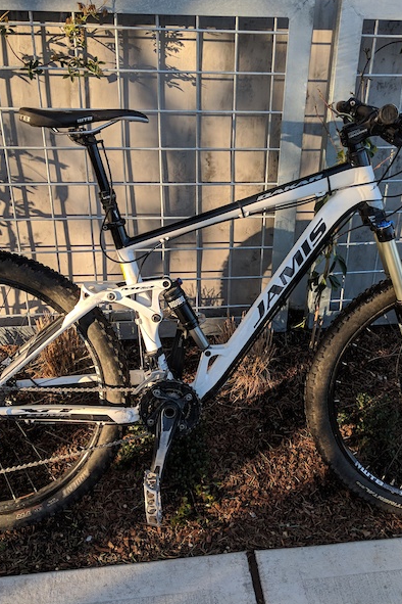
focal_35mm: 38
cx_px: 264
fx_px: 636
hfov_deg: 34.8
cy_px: 300
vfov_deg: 50.7
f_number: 1.8
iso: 51
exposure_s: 1/650
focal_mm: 4.44
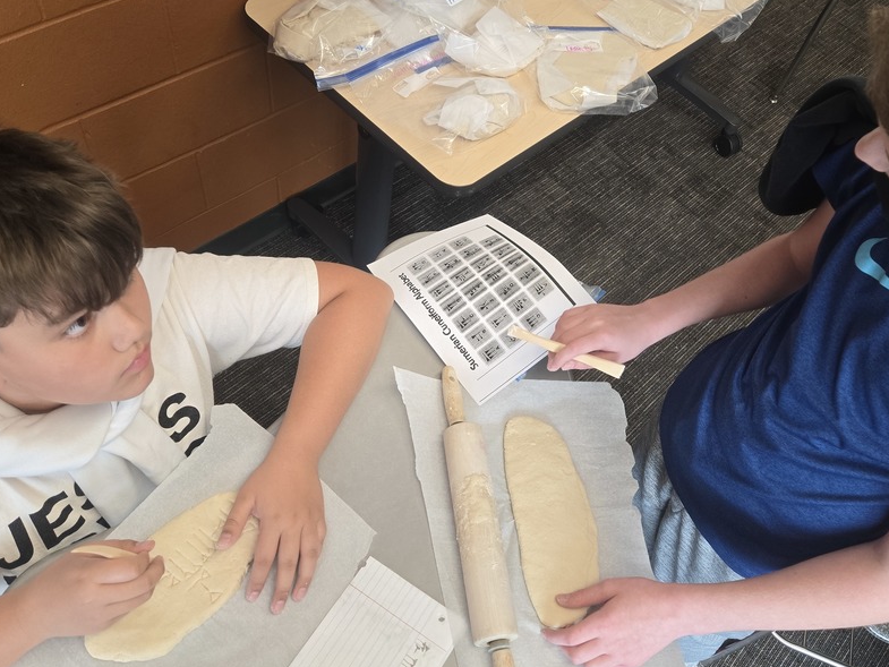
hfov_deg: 59.8
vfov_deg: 46.7
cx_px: 499
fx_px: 771
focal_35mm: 30
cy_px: 299
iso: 160
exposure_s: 1/120
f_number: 1.8
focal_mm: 5.4
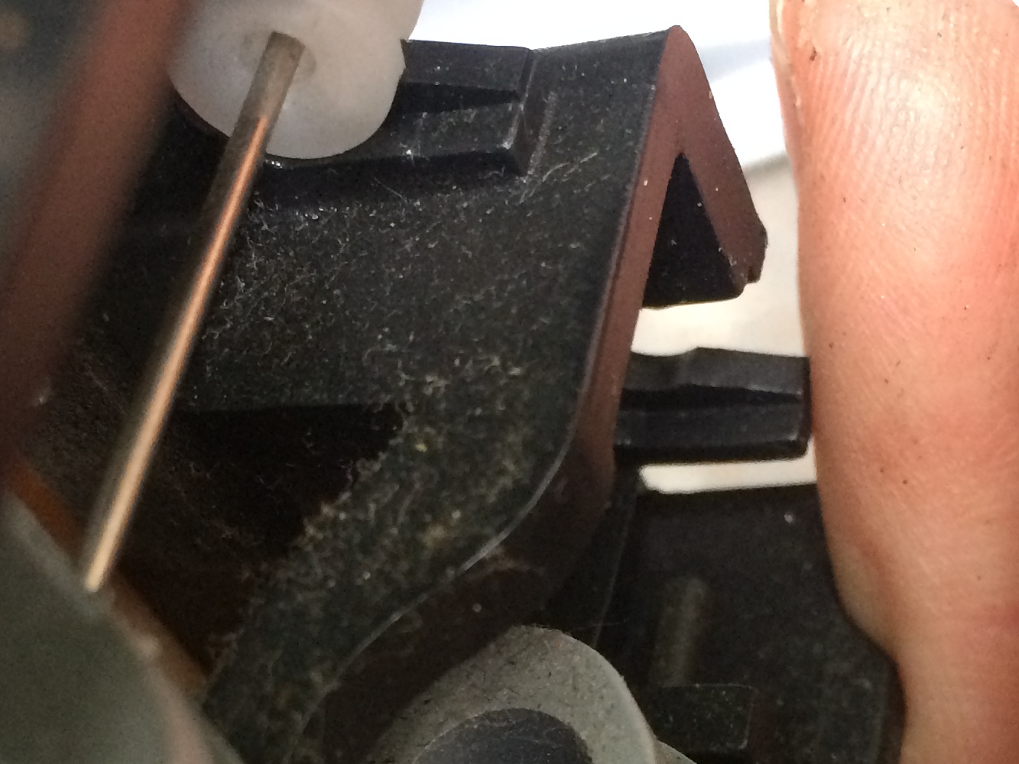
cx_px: 511
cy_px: 707
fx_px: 2090
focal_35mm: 71
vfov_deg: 20.3
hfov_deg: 27.4
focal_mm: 4.15
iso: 160
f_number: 2.2
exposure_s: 1/30
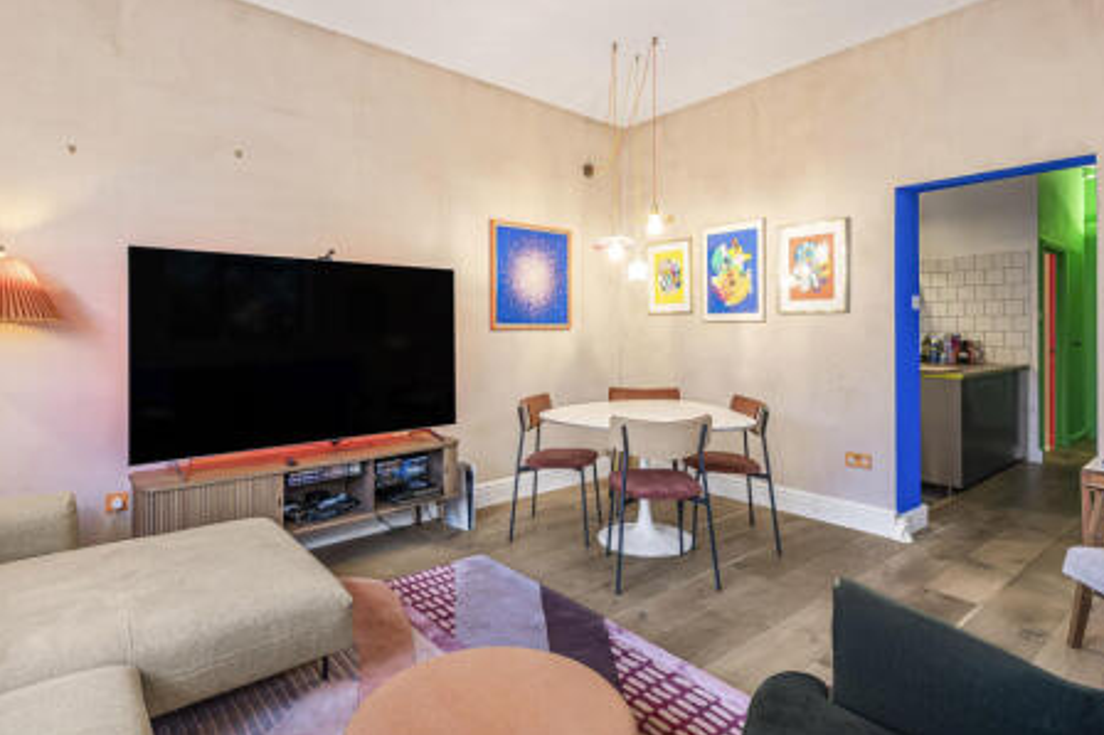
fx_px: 521
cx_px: 545
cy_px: 349
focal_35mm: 17
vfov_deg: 70.3
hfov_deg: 93.3
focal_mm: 16
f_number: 6.3
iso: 800
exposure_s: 1/13
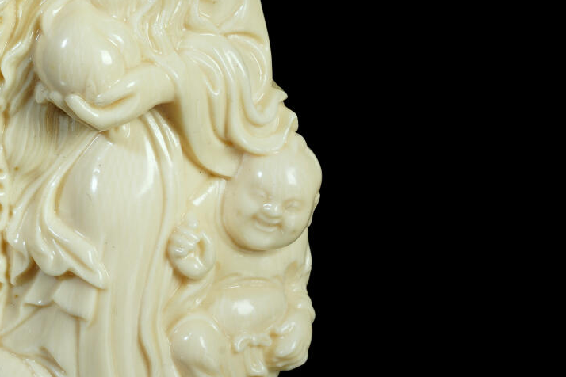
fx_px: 3977
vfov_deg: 5.4
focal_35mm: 253
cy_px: 89
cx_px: 120
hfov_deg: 8.1
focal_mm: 86
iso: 100
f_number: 20
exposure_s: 1/160
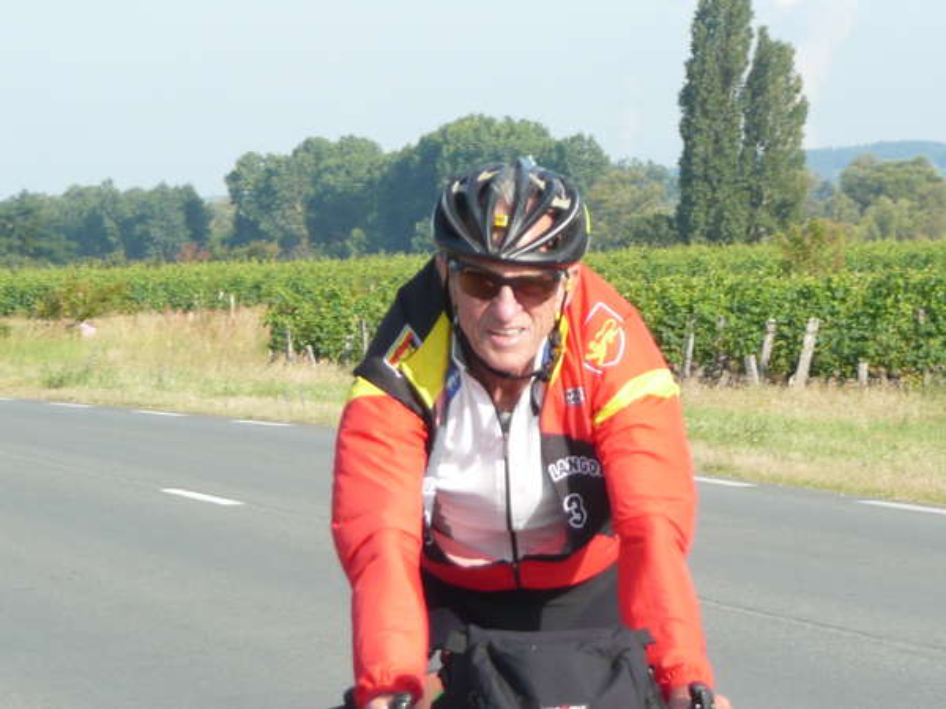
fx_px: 8089
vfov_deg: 5.0
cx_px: 473
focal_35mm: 296
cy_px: 354
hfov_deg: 6.7
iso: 100
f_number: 4.8
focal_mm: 32.7
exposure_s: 1/250
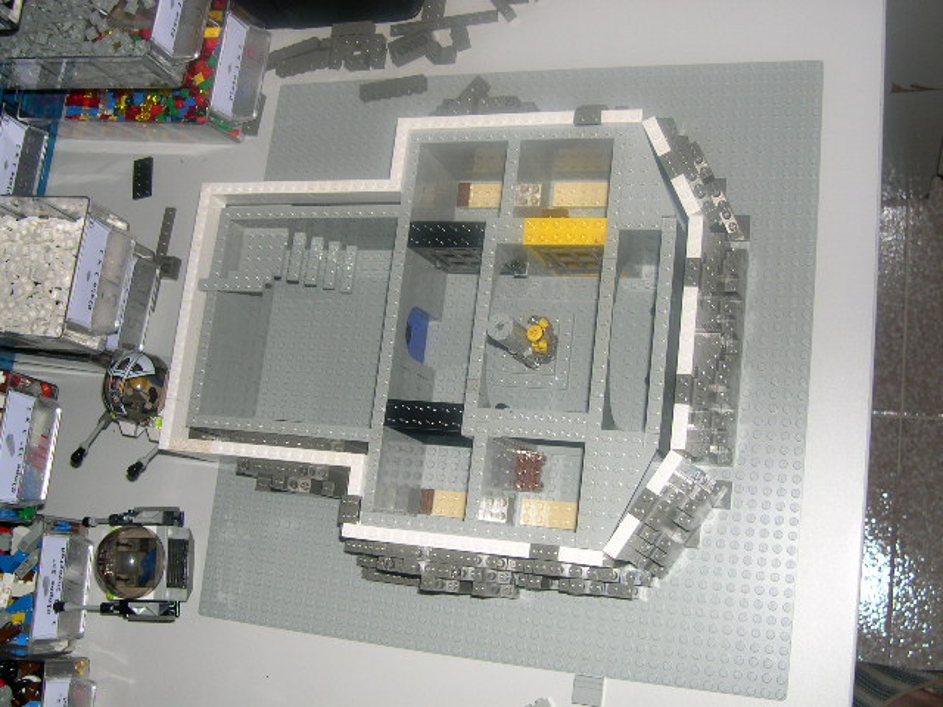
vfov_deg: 37.7
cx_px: 472
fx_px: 1035
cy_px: 354
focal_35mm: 38
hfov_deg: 49.0
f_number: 2.8
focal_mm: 8
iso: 100
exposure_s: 1/60
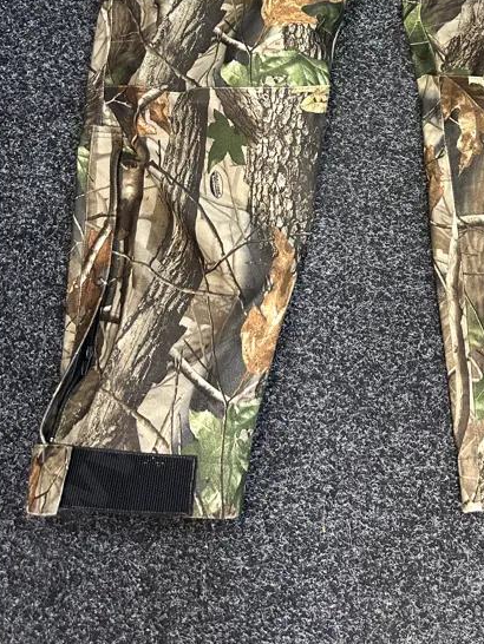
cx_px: 382
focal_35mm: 45
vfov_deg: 39.8
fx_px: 838
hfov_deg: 31.4
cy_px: 98
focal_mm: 6.86
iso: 400
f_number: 1.78
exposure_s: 1/50
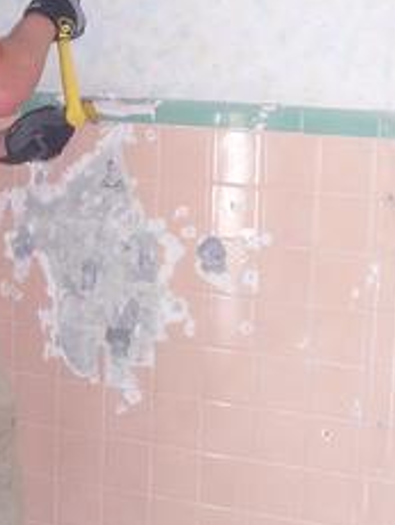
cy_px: 173
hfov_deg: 14.7
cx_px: 84
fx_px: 1519
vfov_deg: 19.6
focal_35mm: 100
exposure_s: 1/60
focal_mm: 6
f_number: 3
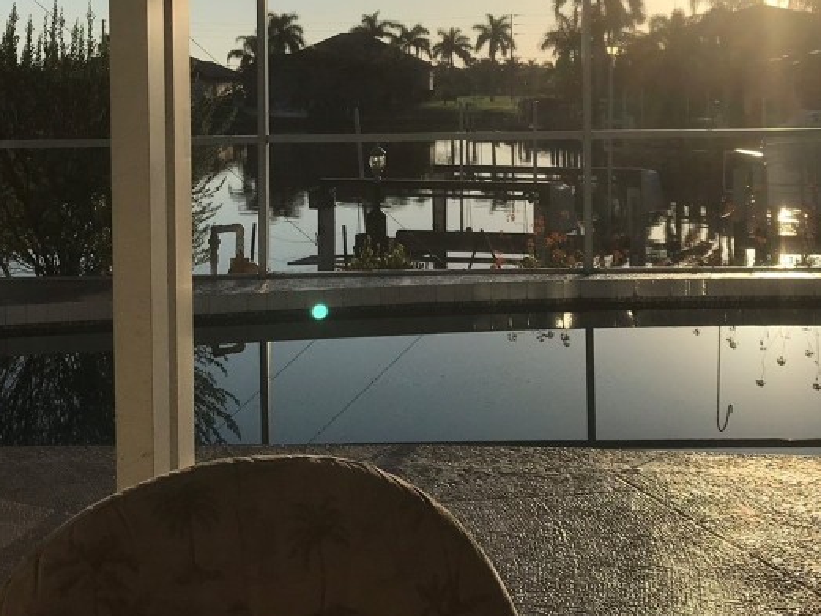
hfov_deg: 34.5
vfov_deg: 26.0
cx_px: 566
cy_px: 110
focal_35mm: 55
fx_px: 1305
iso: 20
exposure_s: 1/4808
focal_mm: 3.99
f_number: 1.8
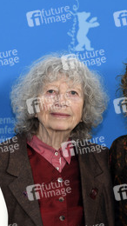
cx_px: 60
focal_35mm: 245
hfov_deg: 5.0
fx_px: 1469
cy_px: 125
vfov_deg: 8.8
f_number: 3.5
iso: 640
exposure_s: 1/320
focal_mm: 135
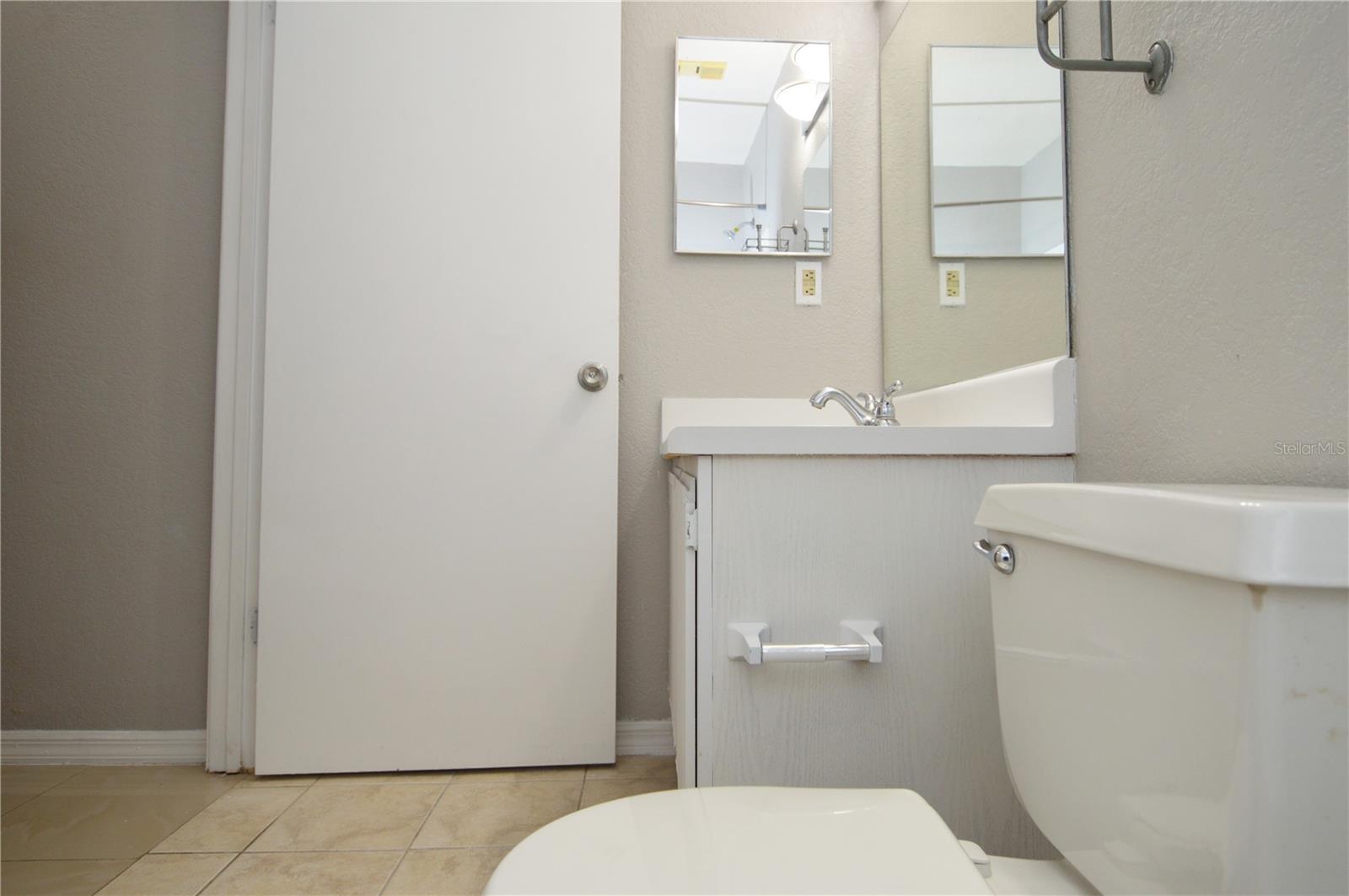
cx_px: 674
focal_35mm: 18
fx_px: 674
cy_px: 448
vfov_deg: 67.3
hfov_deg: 90.1
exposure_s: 1/60
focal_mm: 12
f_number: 4
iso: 450
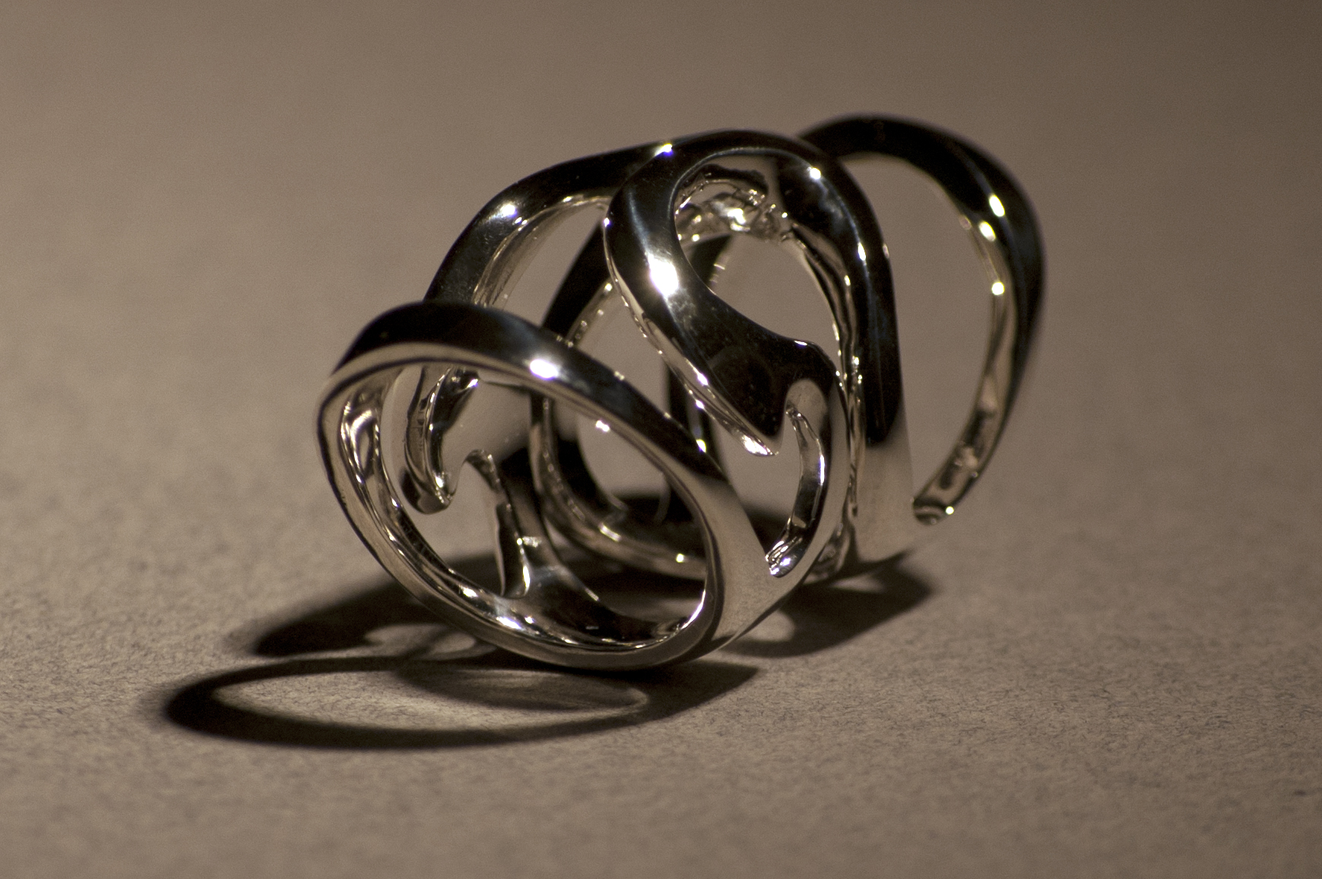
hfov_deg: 4.0
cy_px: 490
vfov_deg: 2.6
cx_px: 724
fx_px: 19040
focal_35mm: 519
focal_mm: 200
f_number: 8
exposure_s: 1/125
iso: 360
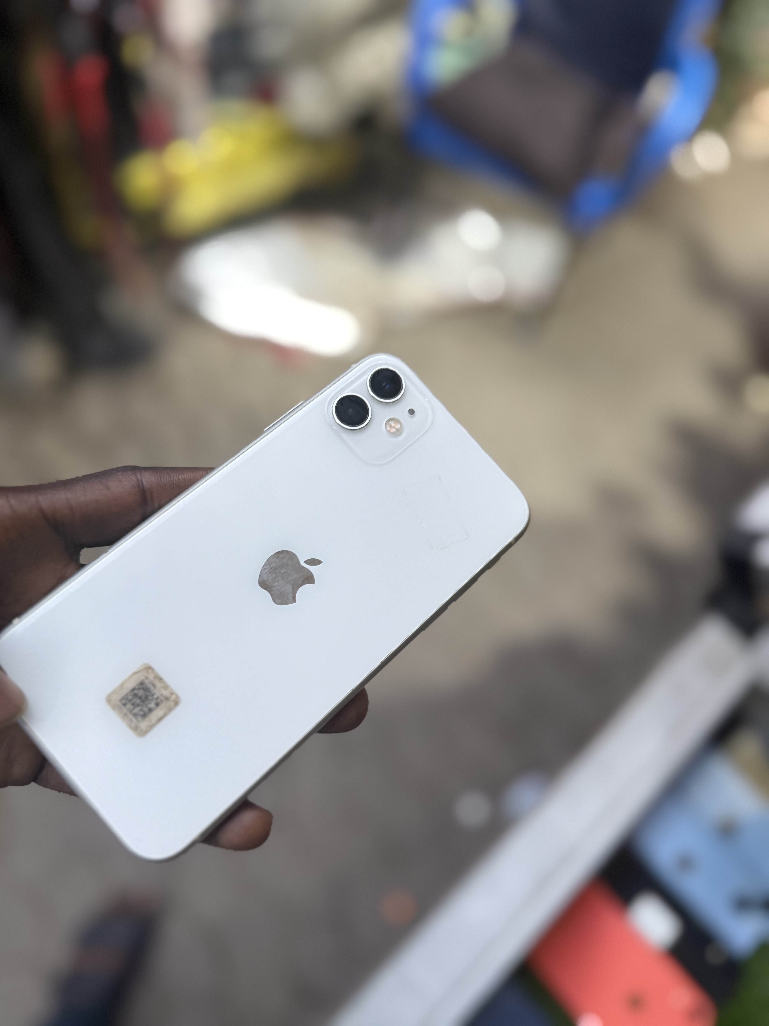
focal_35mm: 24
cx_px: 384
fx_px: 711
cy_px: 513
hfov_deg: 56.8
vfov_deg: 71.6
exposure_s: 1/50
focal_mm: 6.76
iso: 320
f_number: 1.78
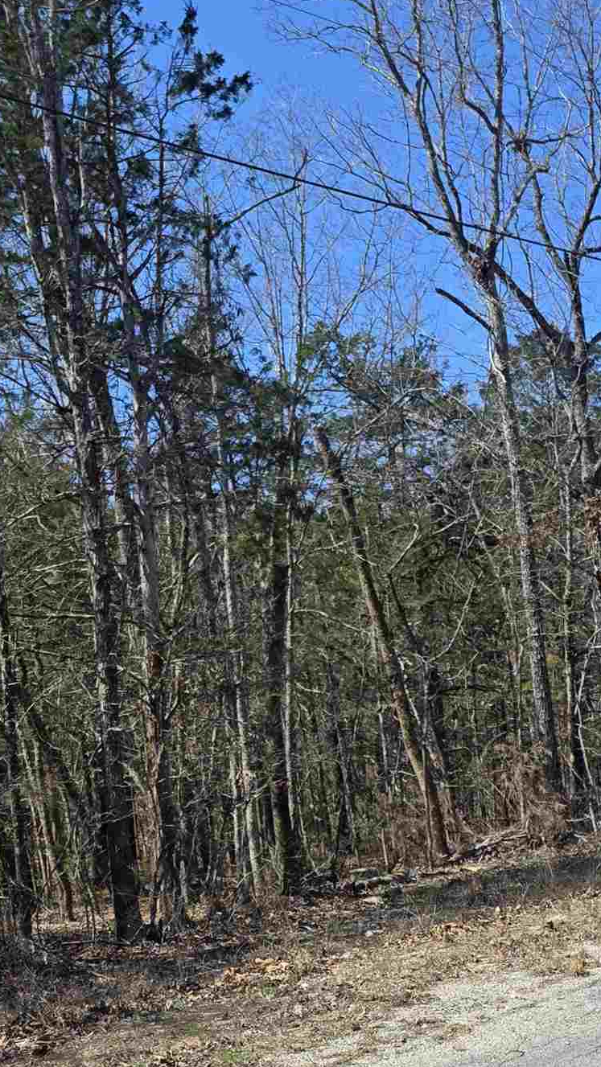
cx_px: 82
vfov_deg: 35.0
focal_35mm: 58
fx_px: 1642
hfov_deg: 20.4
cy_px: 843
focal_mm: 6.3
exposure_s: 1/3151
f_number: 1.7
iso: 80
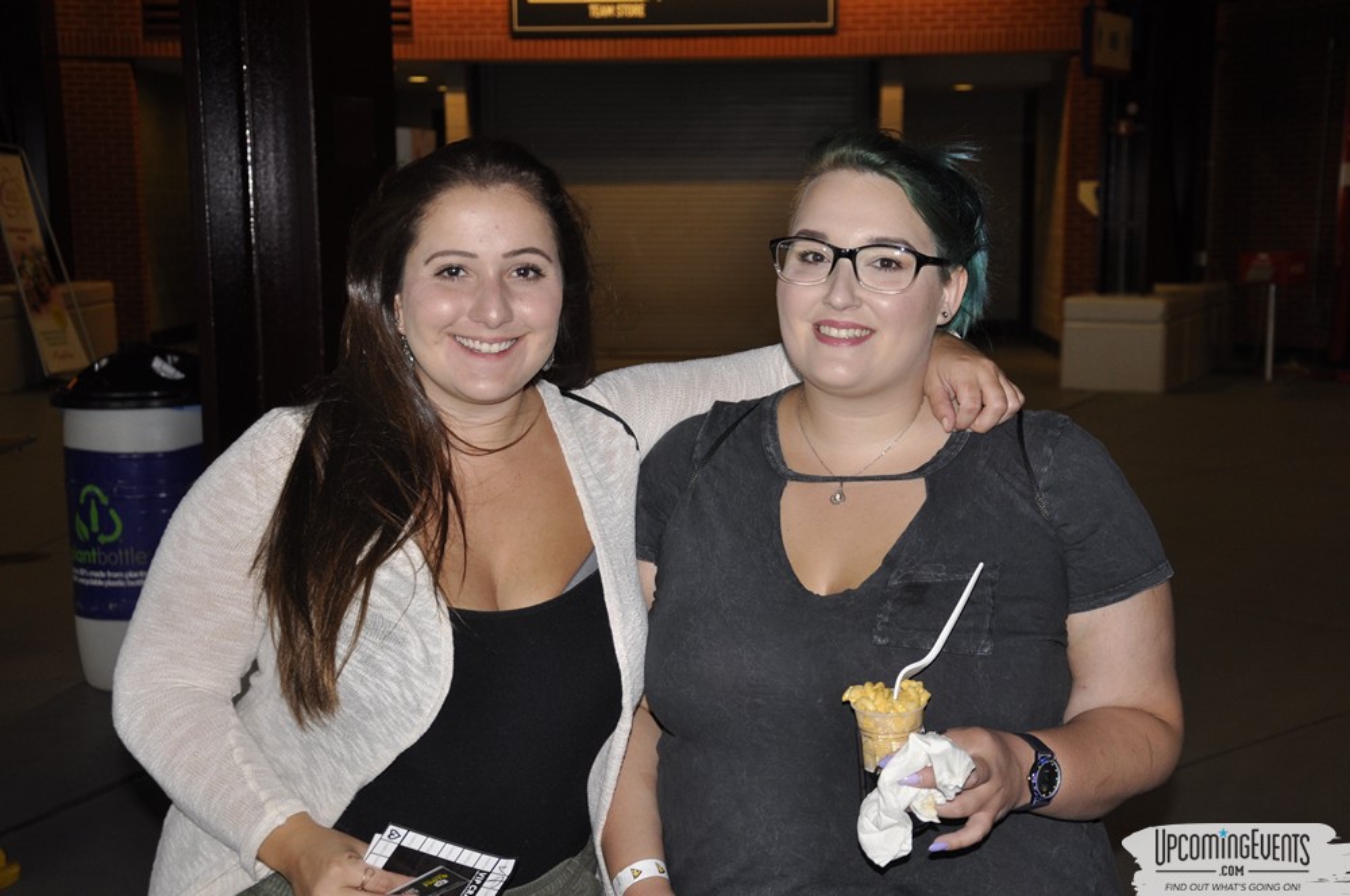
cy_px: 448
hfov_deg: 37.9
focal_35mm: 52
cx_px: 675
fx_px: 1966
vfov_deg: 25.7
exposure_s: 1/60
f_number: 4.5
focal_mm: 35
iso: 400
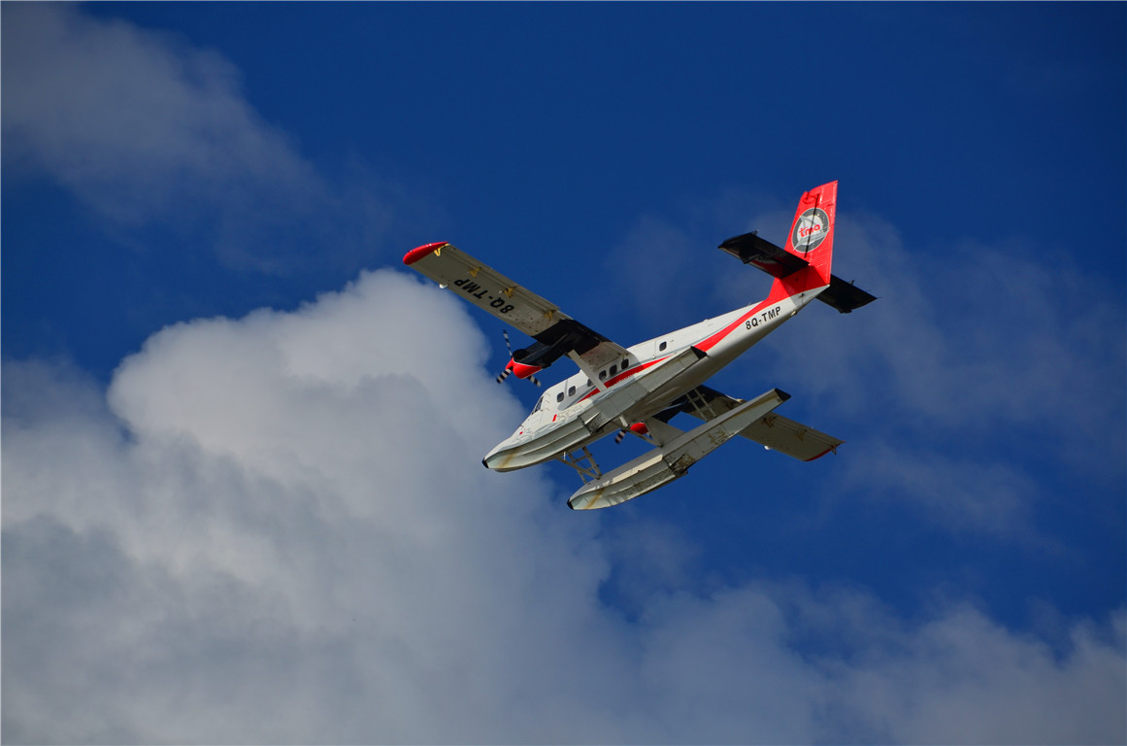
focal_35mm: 300
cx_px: 564
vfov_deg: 4.6
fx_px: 9369
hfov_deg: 6.9
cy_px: 373
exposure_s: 1/1600
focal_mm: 200
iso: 100
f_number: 8
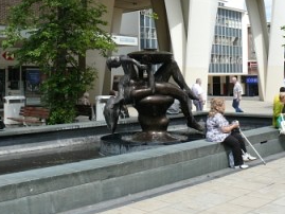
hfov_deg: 36.8
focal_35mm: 52
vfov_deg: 27.8
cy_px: 64
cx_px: 149
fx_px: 428
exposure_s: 1/320
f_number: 5.6
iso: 100
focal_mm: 7.4
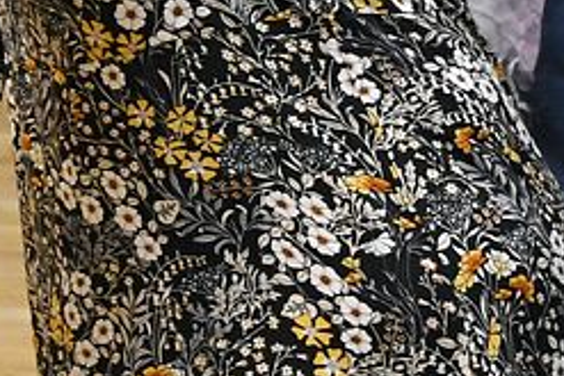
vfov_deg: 7.5
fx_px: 2743
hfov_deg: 11.1
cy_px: -422
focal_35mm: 175
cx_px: -384
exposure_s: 1/125
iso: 1600
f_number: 6.3
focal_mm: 24
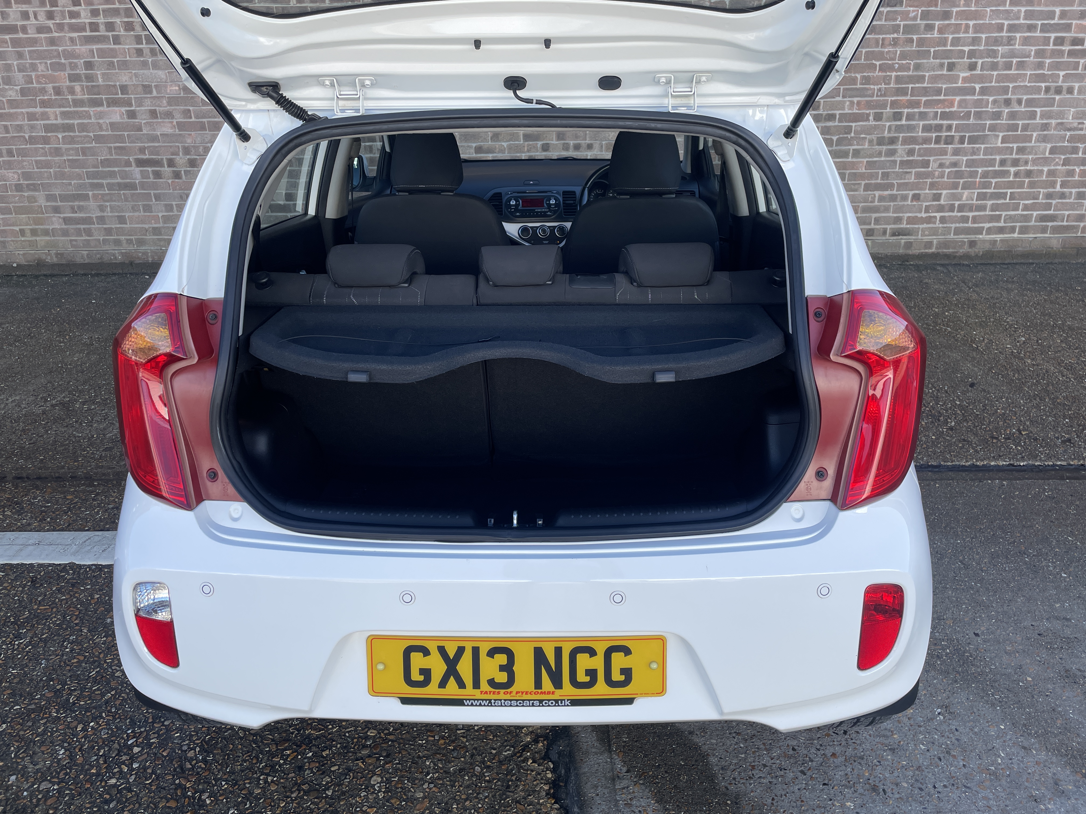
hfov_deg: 67.3
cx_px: 543
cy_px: 407
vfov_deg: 53.1
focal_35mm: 26
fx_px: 816
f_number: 1.6
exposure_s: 1/682
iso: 32
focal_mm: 4.2
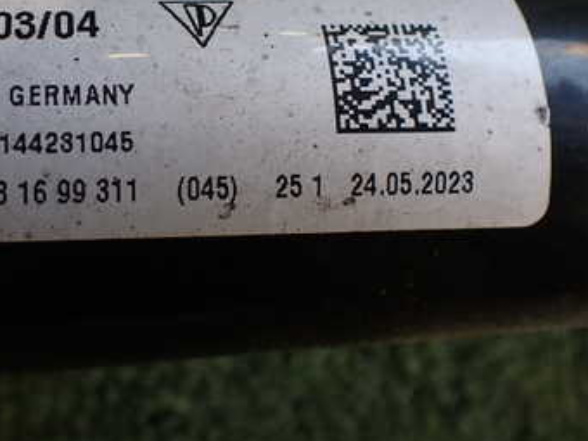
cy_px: 119
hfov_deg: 35.6
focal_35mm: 53
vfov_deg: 27.2
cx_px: 171
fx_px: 900
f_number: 2.3
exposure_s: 1/125
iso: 200
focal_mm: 5.4
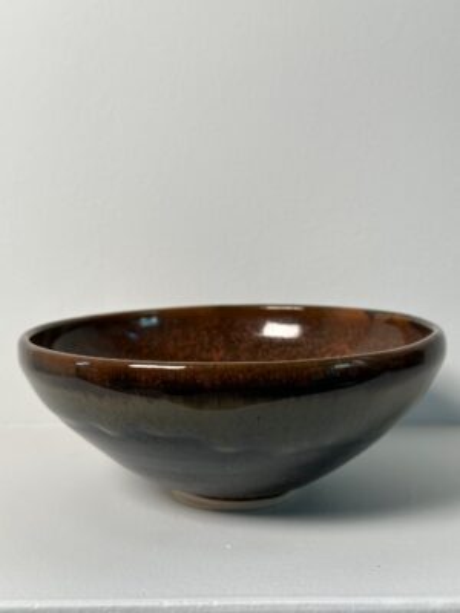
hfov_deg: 30.3
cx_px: 230
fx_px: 850
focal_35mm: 48
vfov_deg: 39.7
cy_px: 306
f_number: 1.78
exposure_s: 1/121
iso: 64
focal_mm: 6.86
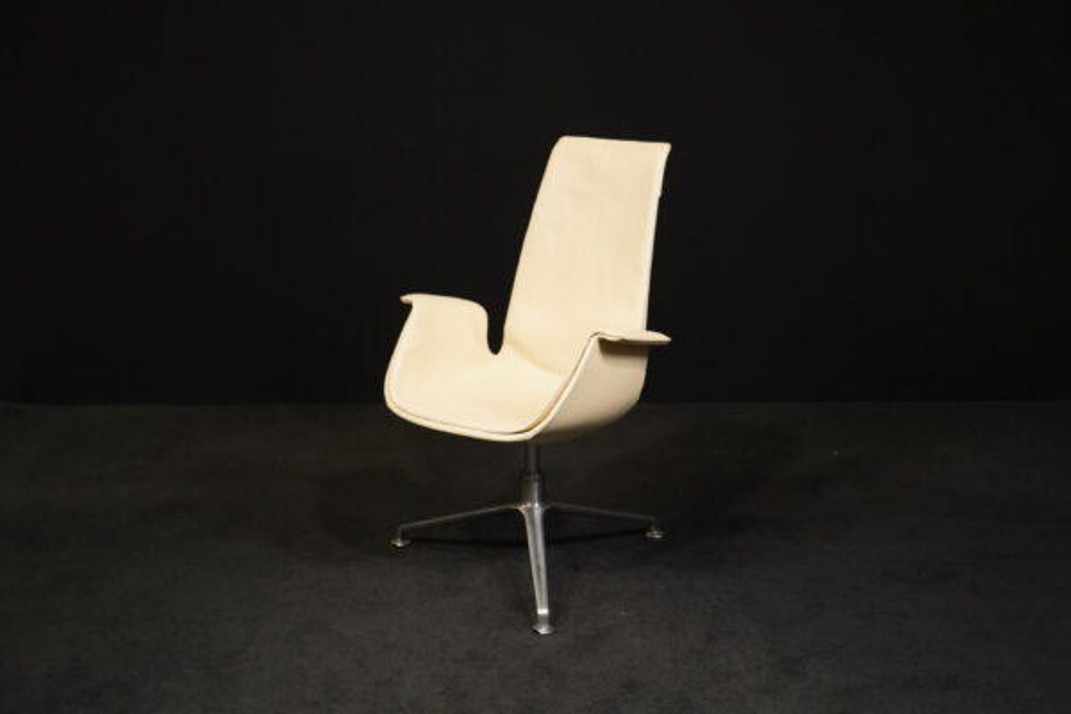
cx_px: 536
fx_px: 1428
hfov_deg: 41.1
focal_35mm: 48
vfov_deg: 28.1
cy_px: 357
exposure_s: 1/100
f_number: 8
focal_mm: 48
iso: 5000
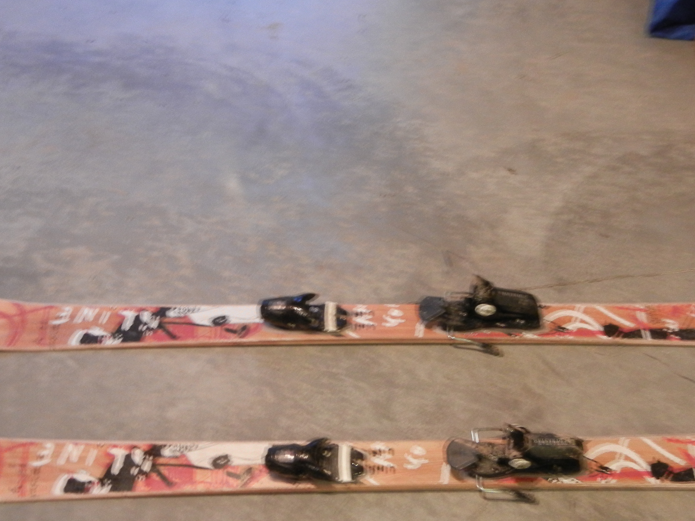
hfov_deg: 42.0
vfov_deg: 32.0
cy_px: 325
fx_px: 903
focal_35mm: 45
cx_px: 397
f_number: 3.5
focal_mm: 5.4
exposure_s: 1/1.7
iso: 400
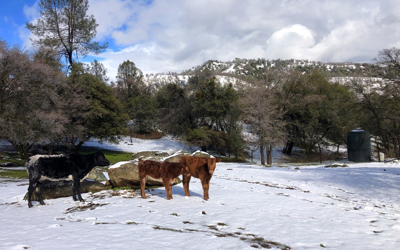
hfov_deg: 62.9
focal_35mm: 30
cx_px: 199
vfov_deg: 41.7
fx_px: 327
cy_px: 105
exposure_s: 1/3040
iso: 20
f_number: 1.8
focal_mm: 3.99
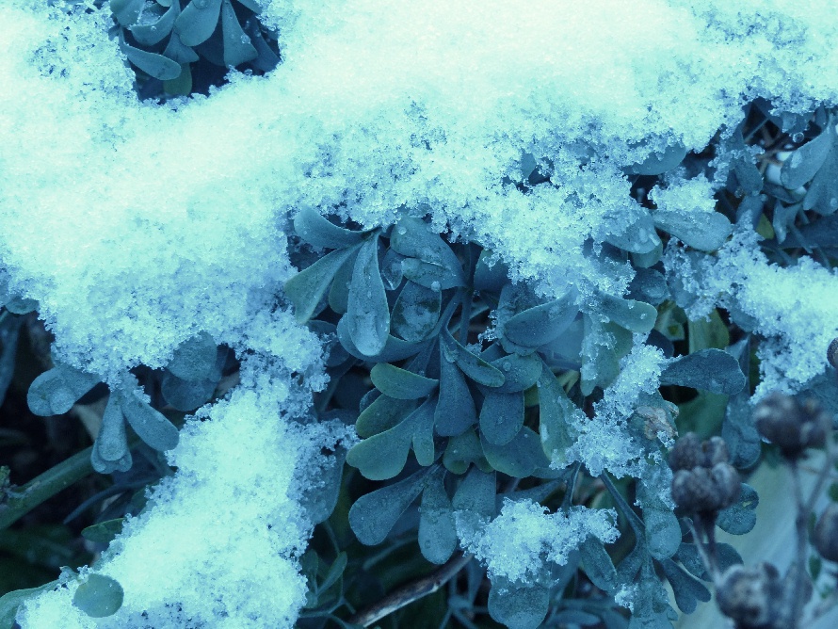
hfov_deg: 42.1
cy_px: 314
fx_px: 1090
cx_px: 419
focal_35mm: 45
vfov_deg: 32.2
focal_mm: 8.1
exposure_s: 1/80
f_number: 4
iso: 100
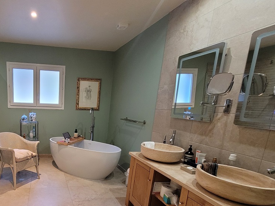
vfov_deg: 64.6
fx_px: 159
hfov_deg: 75.2
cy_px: 134
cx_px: 65
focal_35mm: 20
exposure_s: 1/33
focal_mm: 1.74
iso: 320
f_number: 2.2
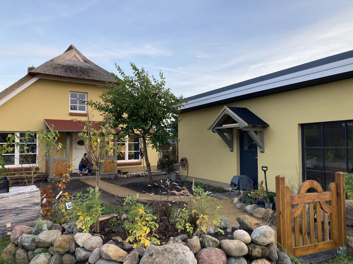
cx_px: 176
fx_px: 286
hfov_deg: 63.4
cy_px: 132
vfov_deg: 49.7
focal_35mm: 28
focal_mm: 3.99
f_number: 1.8
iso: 25
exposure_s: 1/122
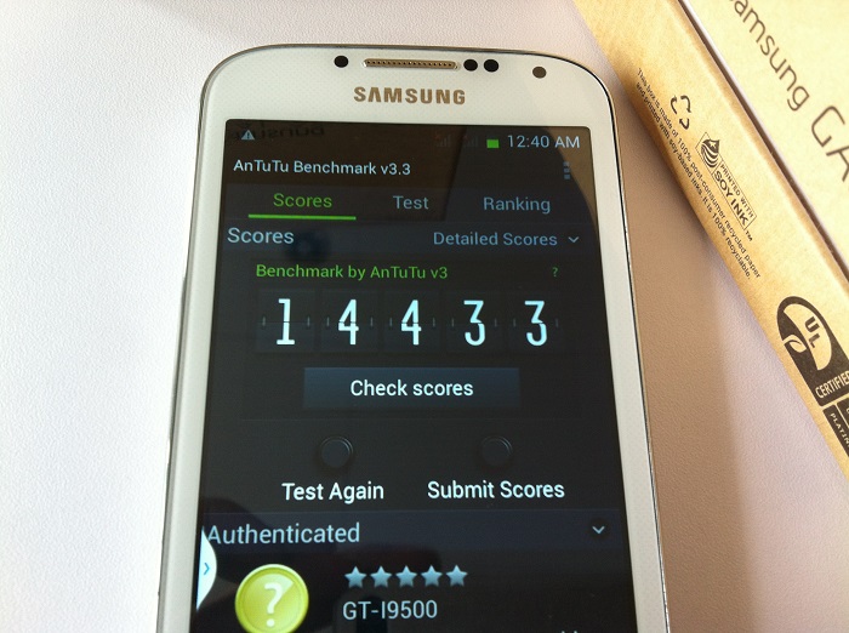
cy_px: 316
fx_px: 857
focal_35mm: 35
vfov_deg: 40.6
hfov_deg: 52.7
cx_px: 424
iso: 80
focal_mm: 3.85
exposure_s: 1/17
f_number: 2.8
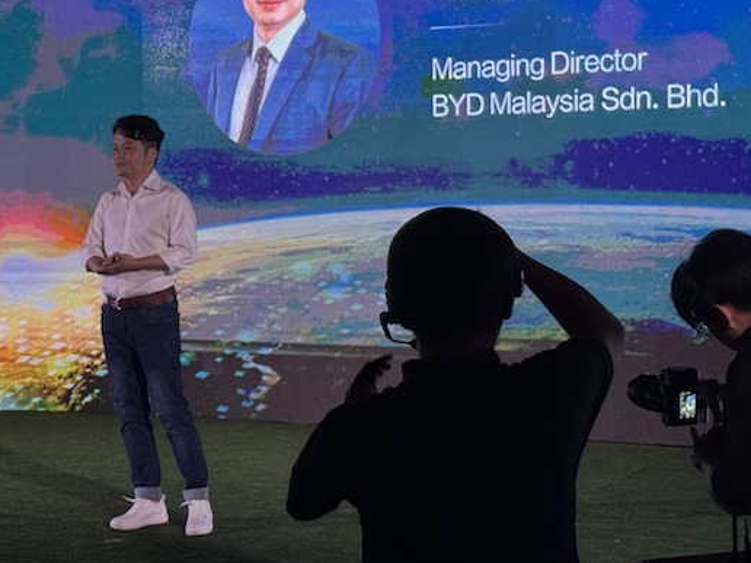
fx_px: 2018
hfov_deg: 20.9
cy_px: 209
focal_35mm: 93
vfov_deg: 15.9
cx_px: 189
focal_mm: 6.76
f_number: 1.78
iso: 80
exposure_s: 1/121
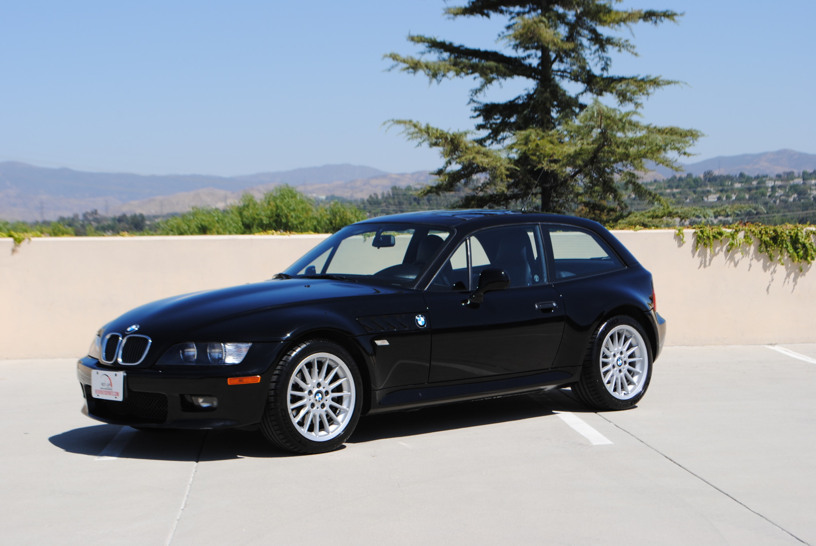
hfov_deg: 28.0
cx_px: 408
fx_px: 1634
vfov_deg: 19.0
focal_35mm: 72
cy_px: 273
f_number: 9
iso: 100
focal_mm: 48
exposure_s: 1/320
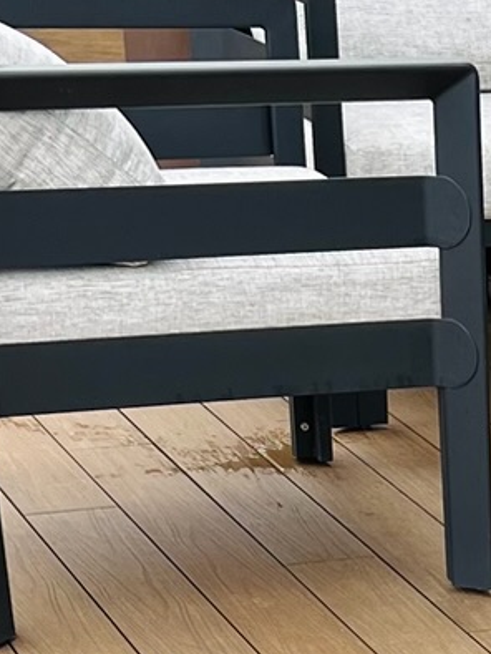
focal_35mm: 135
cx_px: 917
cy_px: 1076
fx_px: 2550
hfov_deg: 10.3
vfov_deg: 13.5
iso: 50
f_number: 1.5
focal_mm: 5.7
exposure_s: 1/464
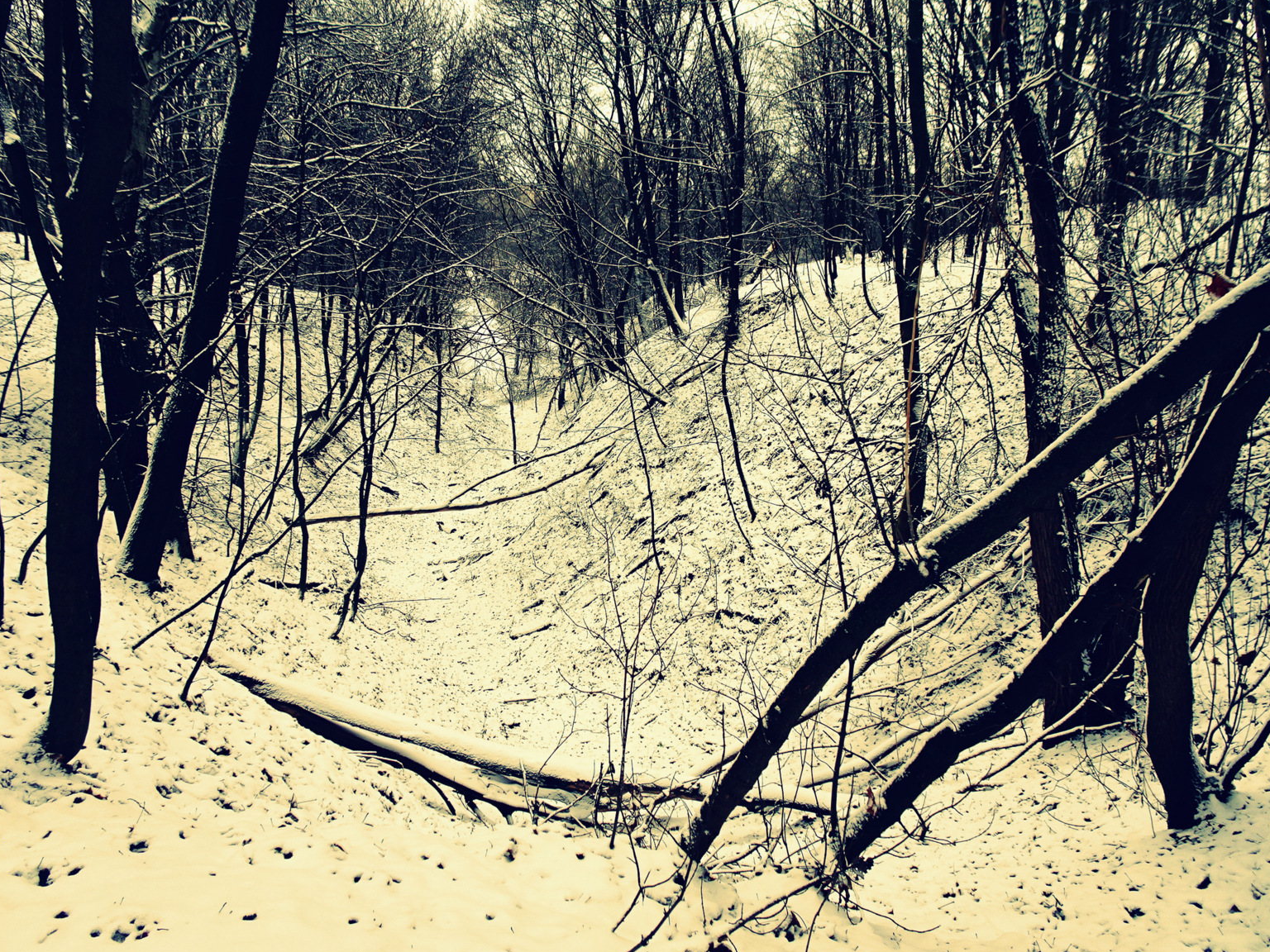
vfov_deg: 54.9
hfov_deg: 69.4
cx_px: 628
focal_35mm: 25
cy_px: 460
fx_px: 917
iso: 80
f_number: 3.5
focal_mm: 4.1
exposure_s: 1/30
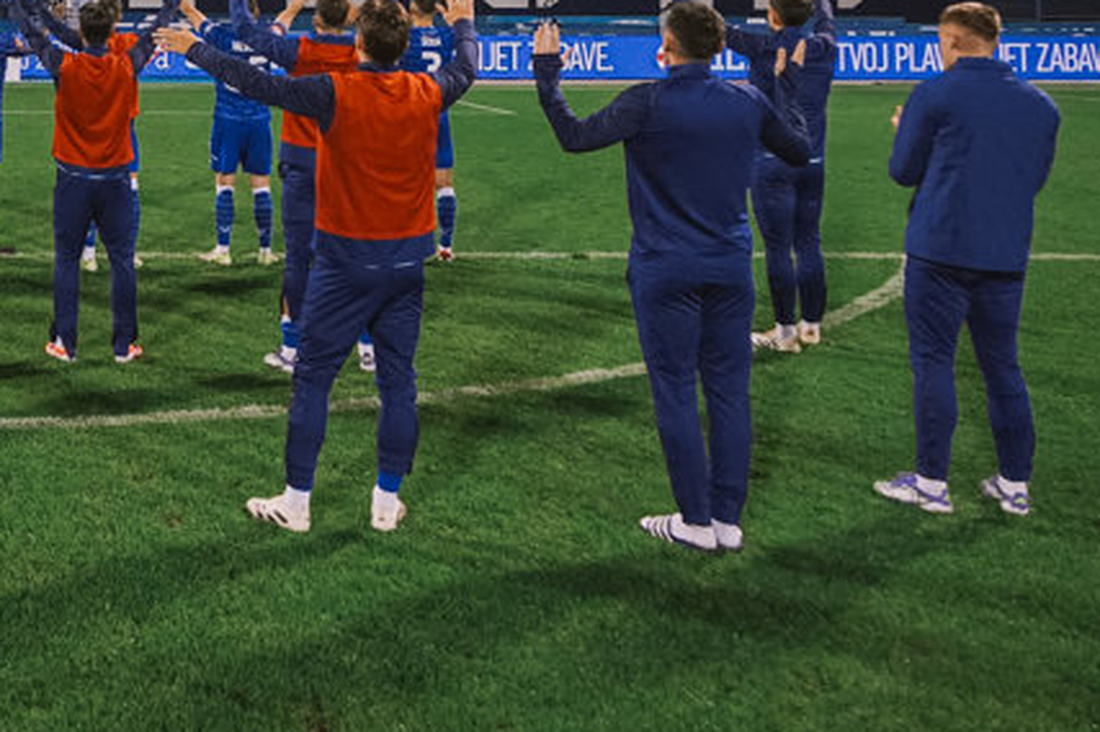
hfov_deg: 36.6
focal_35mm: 45
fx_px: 1374
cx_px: -121
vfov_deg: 26.8
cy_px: -122
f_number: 2.8
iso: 3200
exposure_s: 1/1000
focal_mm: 16
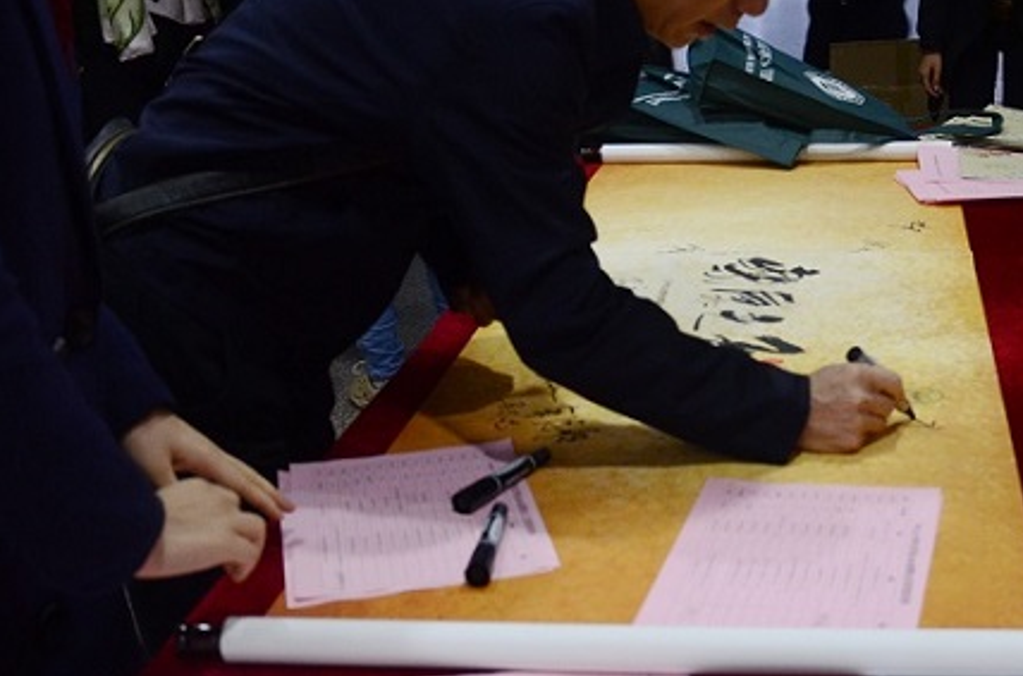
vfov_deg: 22.9
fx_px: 1670
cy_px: 317
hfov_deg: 33.5
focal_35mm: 59
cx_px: 743
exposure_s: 1/60
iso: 1000
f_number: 4
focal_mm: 21
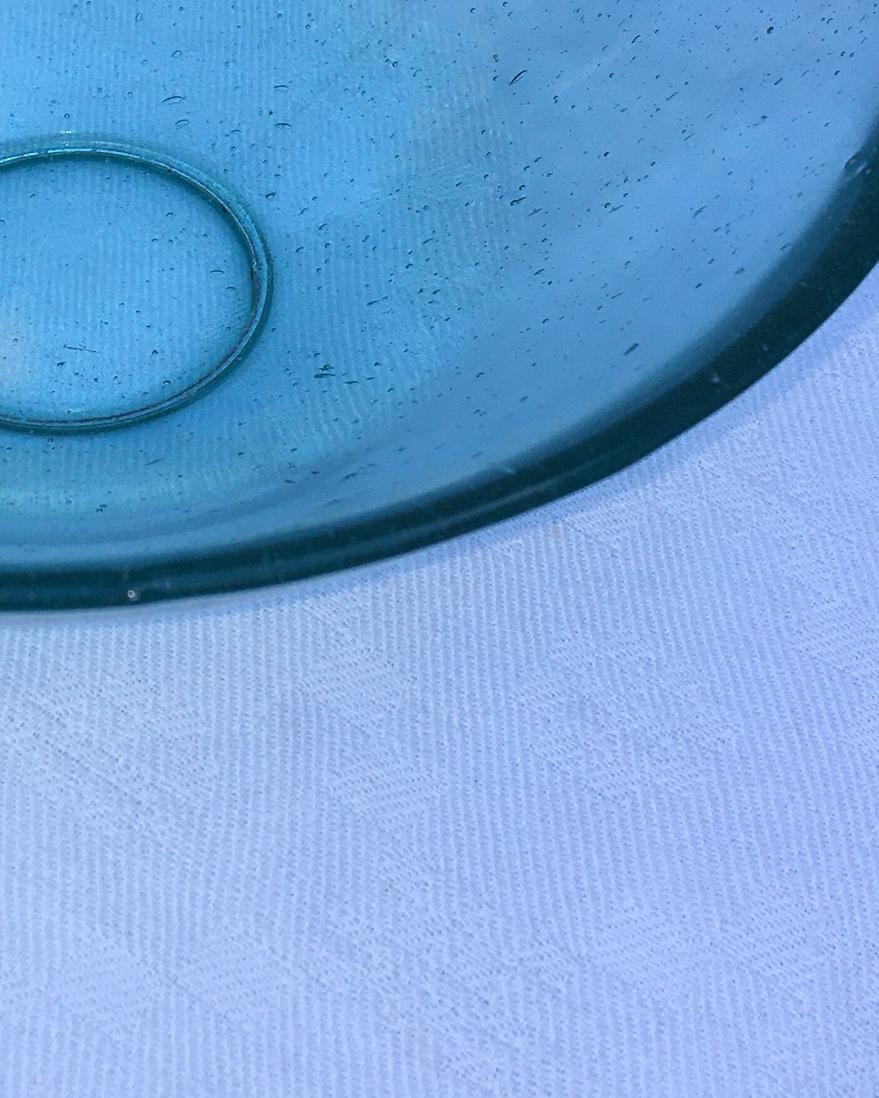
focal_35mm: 65
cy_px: 45
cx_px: 190
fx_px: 2114
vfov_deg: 27.7
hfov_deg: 23.2
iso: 25
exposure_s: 1/693
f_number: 2.2
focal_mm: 4.15
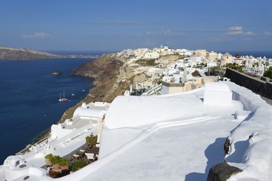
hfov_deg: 58.7
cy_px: 90
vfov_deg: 41.1
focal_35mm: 32
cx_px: 136
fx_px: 242
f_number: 11
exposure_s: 1/250
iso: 100
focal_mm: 32
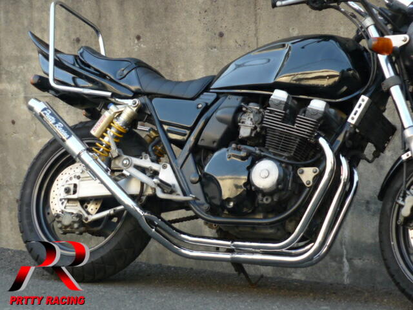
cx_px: 206
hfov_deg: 24.1
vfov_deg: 18.2
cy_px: 155
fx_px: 966
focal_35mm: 81
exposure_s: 1/80
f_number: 3.2
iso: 100
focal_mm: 8.4
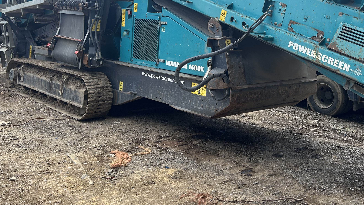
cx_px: 234
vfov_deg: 26.9
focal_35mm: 43
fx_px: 415
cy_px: 26
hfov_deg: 46.8
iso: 50
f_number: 1.5
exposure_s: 1/1159
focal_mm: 5.7
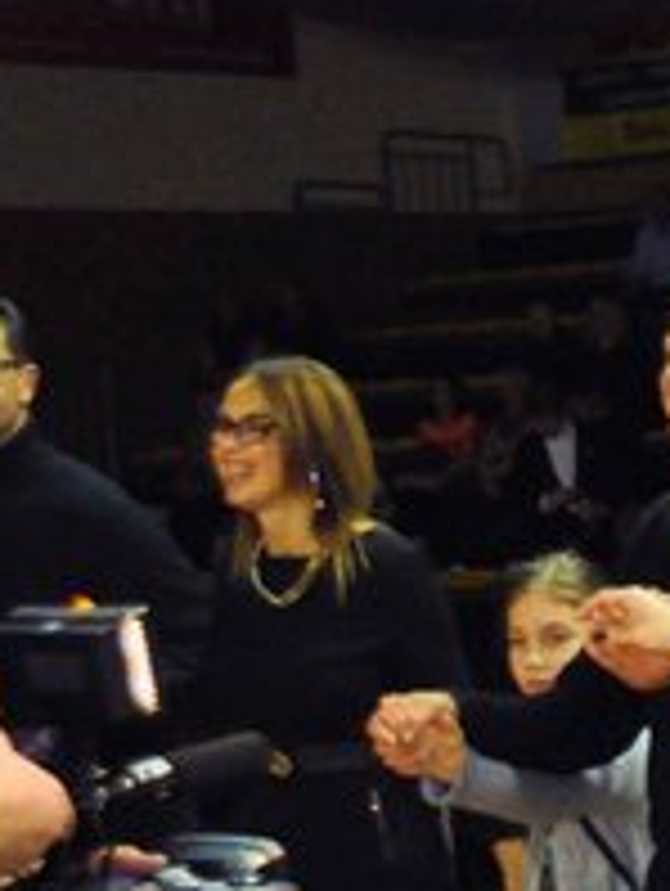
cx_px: 1264
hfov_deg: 9.3
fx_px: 3888
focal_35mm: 151
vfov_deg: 13.0
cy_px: 788
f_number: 4.2
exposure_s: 1/200
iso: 3200
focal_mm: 32
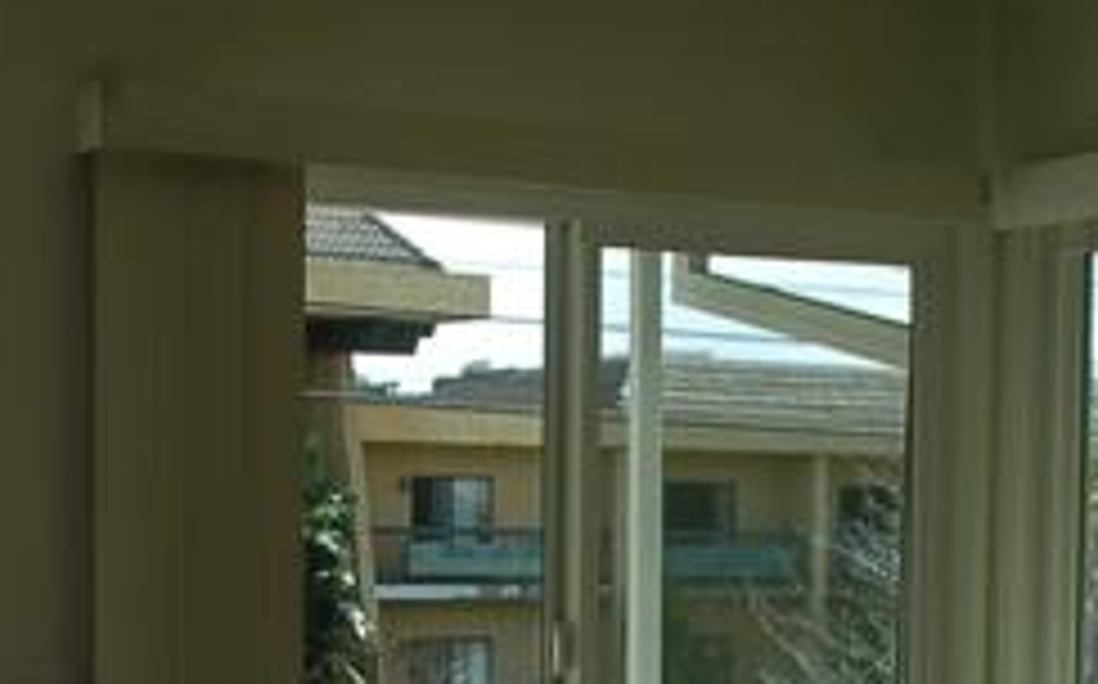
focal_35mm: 100
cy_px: 788
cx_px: 616
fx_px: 3000
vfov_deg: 12.7
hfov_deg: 20.7
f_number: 8
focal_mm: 25
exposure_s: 1/250
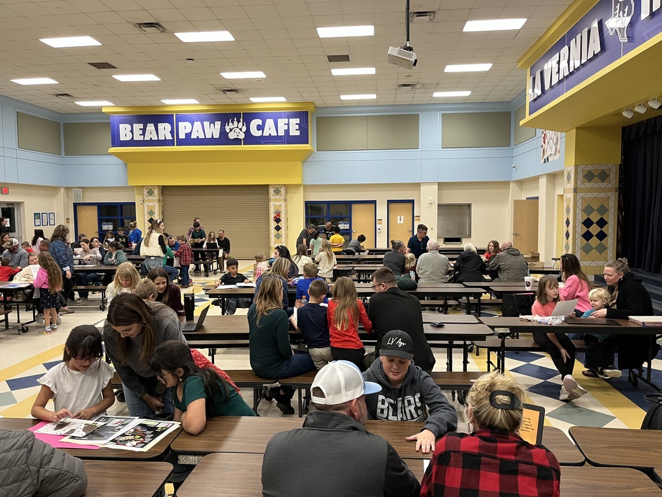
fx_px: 497
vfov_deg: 53.1
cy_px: 248
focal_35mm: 26
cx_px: 331
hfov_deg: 67.3
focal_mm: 5.1
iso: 160
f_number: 1.6
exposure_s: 1/60
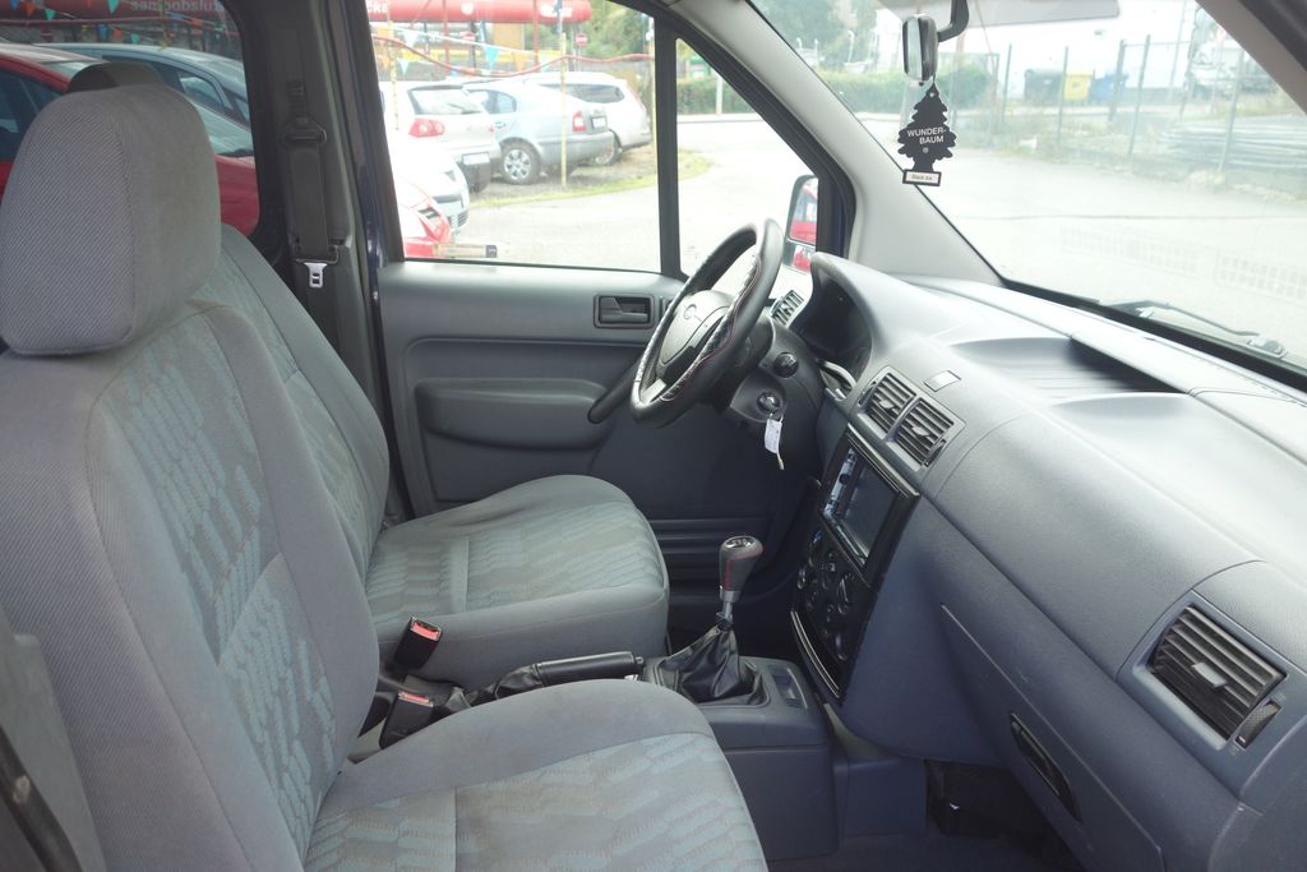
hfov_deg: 65.5
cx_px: 654
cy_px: 436
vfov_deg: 46.4
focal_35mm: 28
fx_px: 1017
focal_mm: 10.4
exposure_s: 1/100
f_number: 2.8
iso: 125
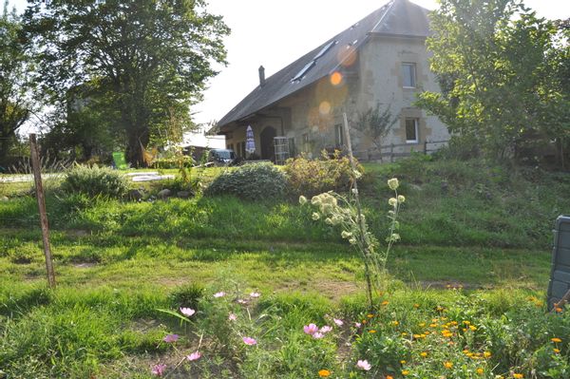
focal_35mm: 32
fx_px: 498
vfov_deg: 41.6
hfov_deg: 59.5
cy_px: 190
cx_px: 285
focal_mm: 21
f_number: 10
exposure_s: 1/200
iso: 200
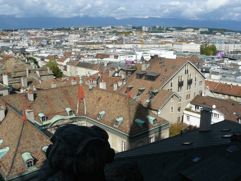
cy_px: 90
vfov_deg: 39.7
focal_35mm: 36
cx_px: 120
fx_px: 251
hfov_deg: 51.4
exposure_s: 1/500
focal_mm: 6
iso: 100
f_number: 6.3
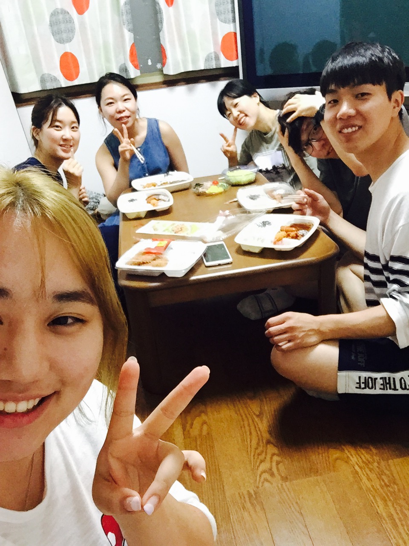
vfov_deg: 58.4
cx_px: 204
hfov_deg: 45.4
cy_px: 273
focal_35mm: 31
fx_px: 488
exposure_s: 1/30
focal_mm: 2.65
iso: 250
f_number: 2.2
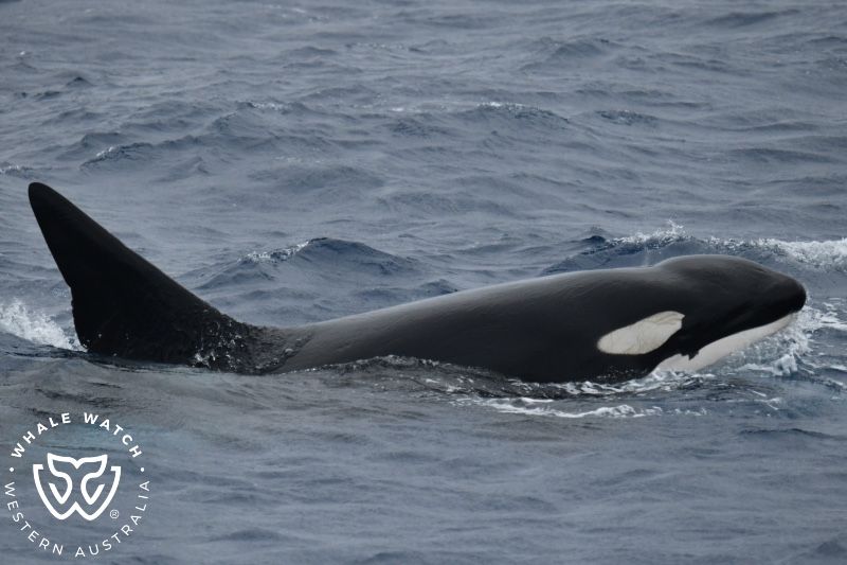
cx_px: 424
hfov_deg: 4.9
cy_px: 282
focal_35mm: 420
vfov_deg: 3.3
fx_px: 9879
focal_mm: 420
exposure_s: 1/8000
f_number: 6
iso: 1250
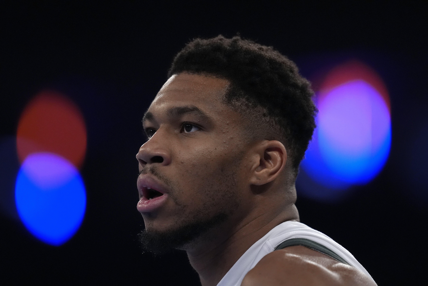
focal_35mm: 400
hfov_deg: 5.2
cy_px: 143
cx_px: 214
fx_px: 4755
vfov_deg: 3.4
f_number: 3.2
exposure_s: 1/2000
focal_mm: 400
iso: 4000
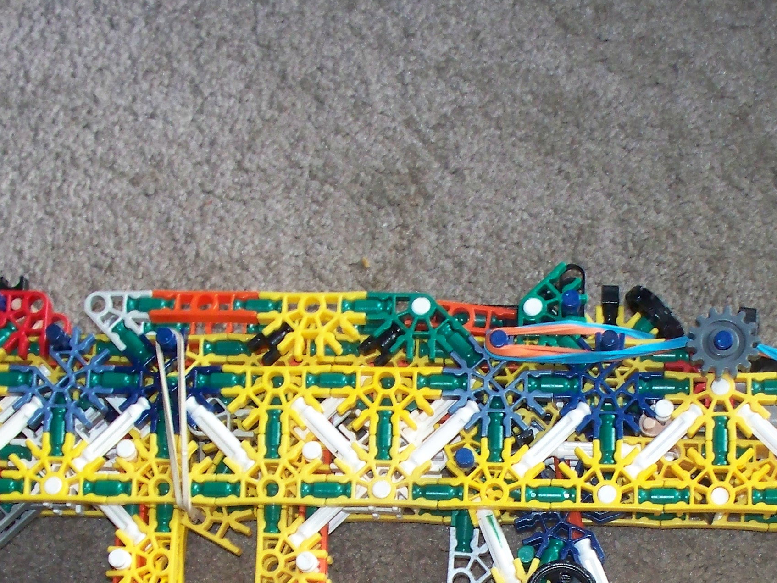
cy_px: 588
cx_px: 506
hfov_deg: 22.9
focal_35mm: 85
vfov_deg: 17.0
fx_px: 1908
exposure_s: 1/50
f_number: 2.8
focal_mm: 7.54
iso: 200
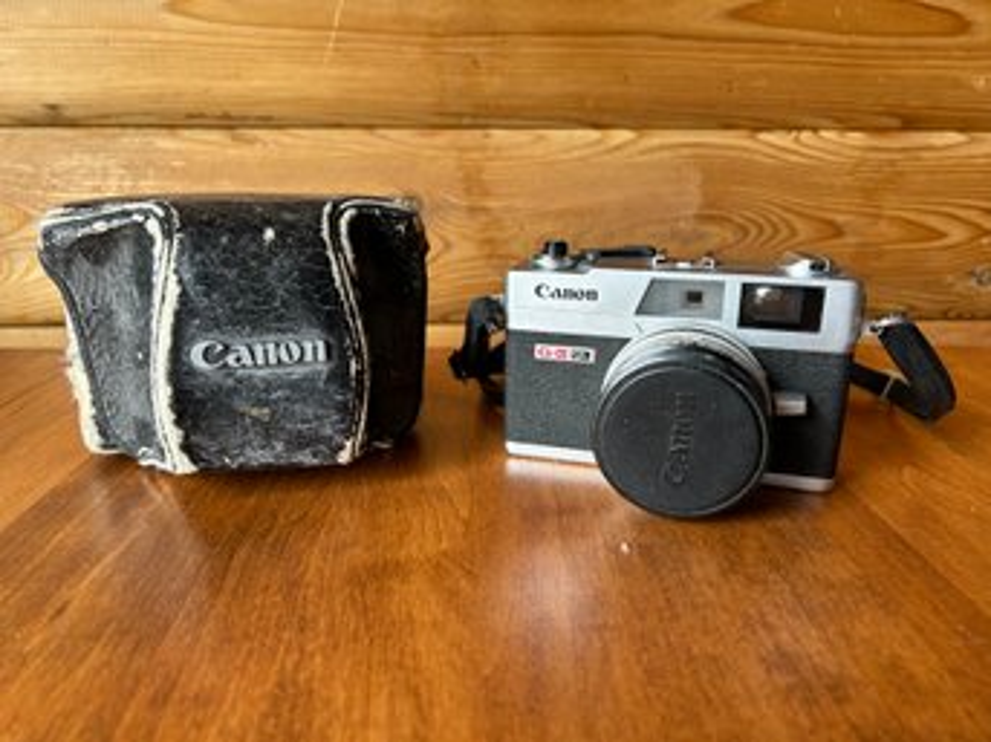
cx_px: 496
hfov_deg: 67.3
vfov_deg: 53.0
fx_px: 744
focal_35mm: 26
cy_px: 371
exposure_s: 1/121
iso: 50
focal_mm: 5.7
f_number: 1.5
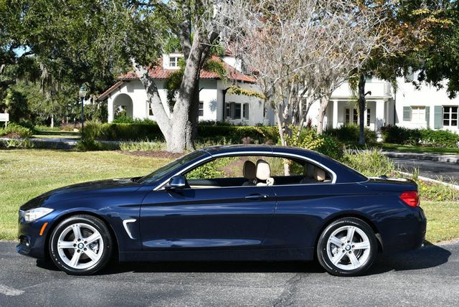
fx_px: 766
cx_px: 230
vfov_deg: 22.7
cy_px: 154
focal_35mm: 60
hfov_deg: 33.4
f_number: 8
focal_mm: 30
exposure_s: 1/250
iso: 110
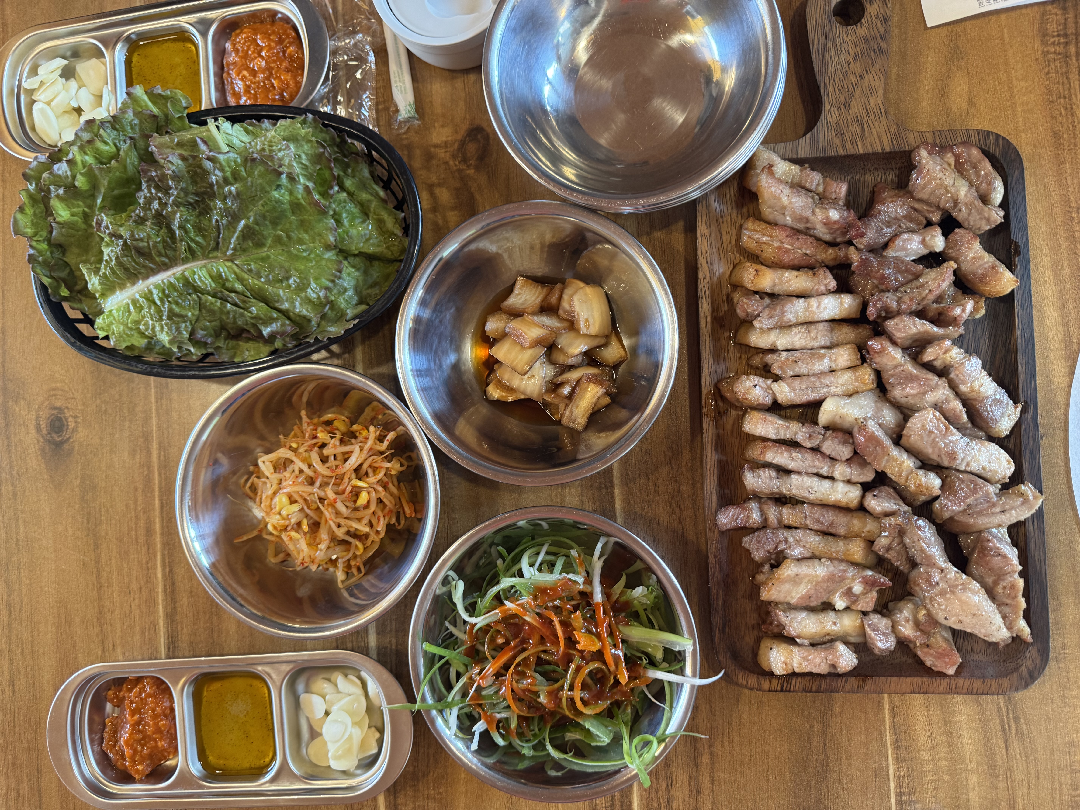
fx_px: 749
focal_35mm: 24
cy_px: 405
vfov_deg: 56.8
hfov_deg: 71.6
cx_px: 540
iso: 250
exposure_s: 1/60
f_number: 1.78
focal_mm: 6.76
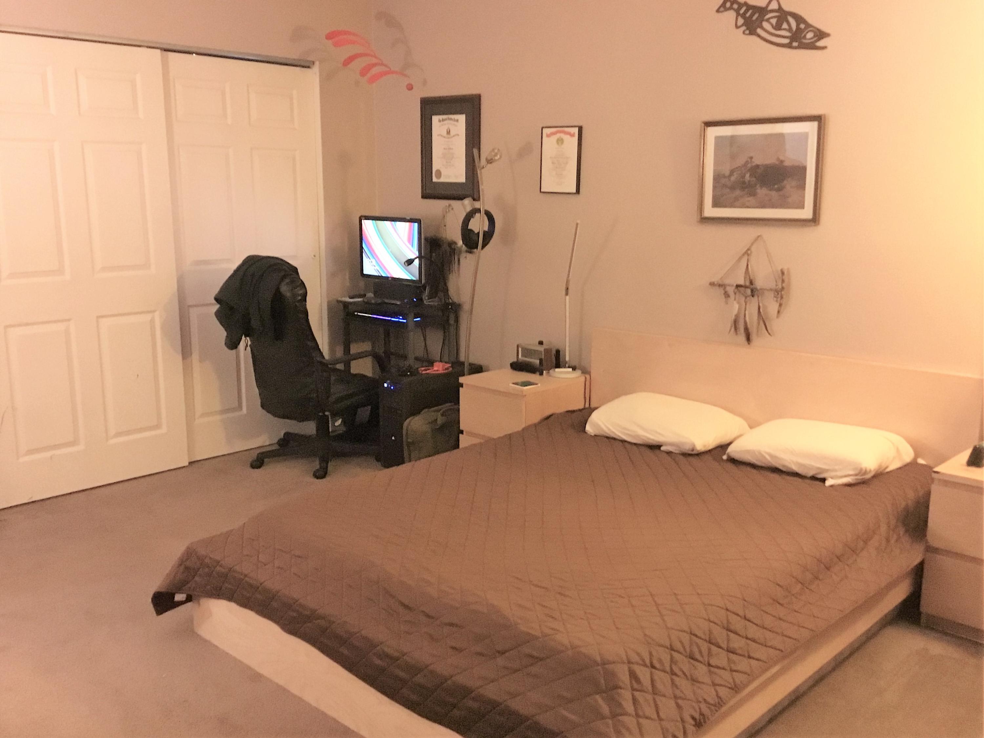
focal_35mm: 31
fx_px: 881
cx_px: 492
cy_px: 369
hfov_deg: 58.4
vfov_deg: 45.4
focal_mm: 3.3
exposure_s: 1/15
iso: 640
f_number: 2.4
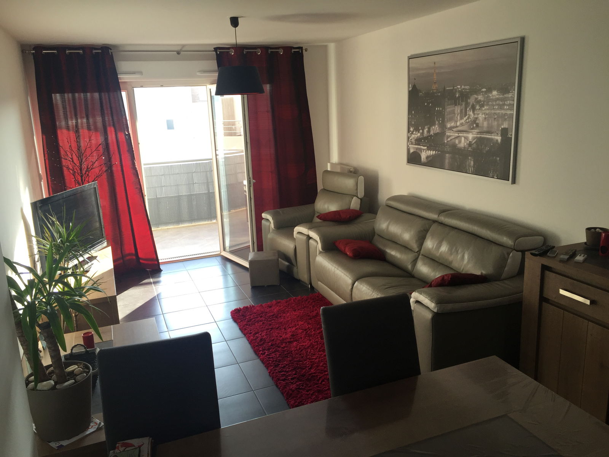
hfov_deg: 61.7
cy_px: 228
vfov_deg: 48.2
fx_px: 510
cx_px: 304
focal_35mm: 29
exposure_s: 1/100
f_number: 2.2
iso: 50
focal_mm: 4.15
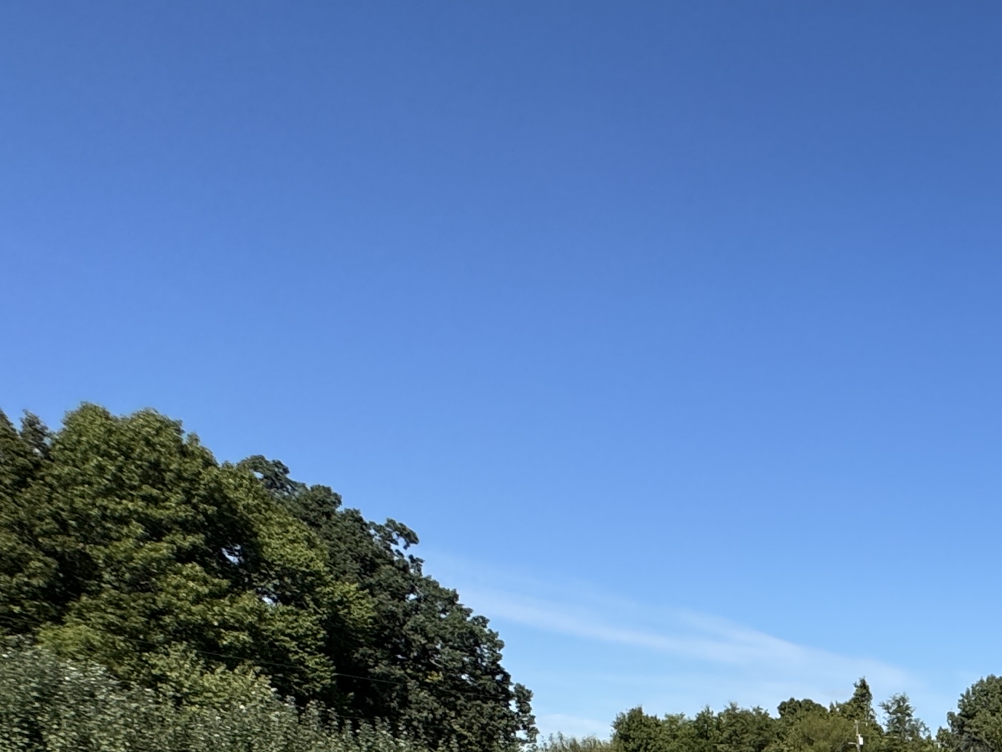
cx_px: 1298
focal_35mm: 41
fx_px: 1187
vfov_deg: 27.4
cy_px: 1052
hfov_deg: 33.6
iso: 50
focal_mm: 2.22
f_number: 2.2
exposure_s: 1/2028
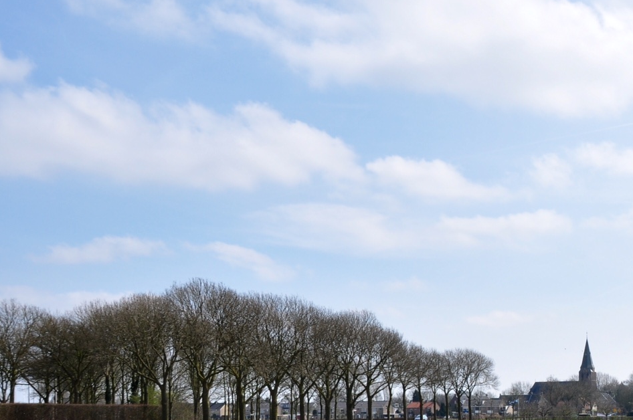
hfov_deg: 27.7
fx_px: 1194
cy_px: 352
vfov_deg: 19.7
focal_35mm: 68
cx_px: 652
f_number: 10
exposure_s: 1/320
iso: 200
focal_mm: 20
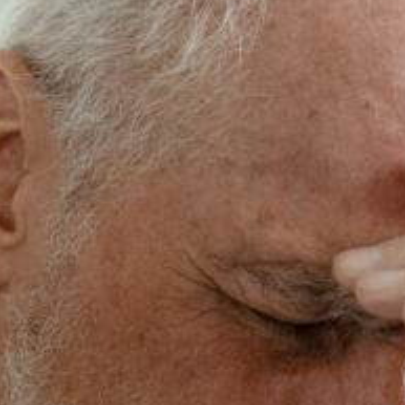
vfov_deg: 7.7
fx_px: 2978
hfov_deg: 7.7
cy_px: 498
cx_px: -21
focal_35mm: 225
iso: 160
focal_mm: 50
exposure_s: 1/200
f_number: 2
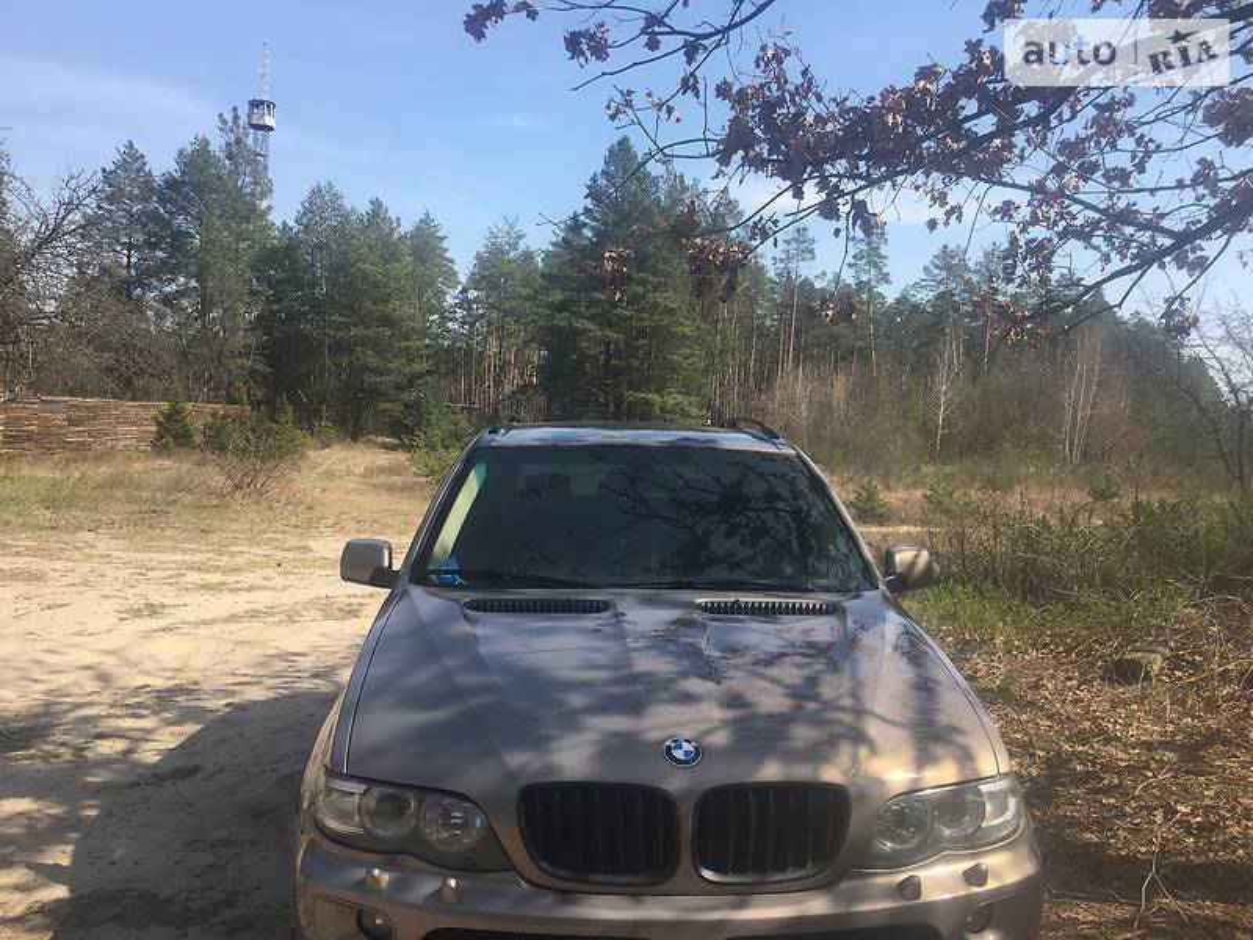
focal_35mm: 29
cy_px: 470
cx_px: 626
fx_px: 1050
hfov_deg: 61.7
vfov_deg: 48.2
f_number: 2.2
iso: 25
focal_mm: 4.2
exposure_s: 1/1054
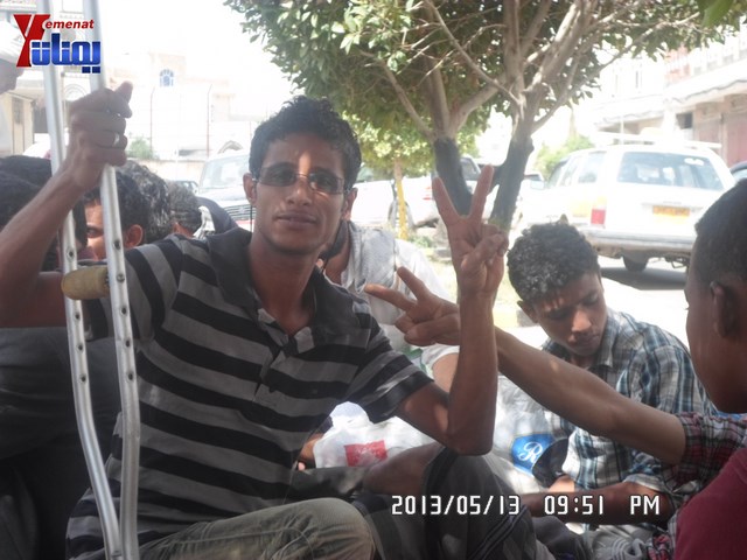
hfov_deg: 29.0
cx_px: 374
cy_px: 280
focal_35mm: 67
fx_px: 1446
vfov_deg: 21.9
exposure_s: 1/125
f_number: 4.1
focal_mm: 12
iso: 80
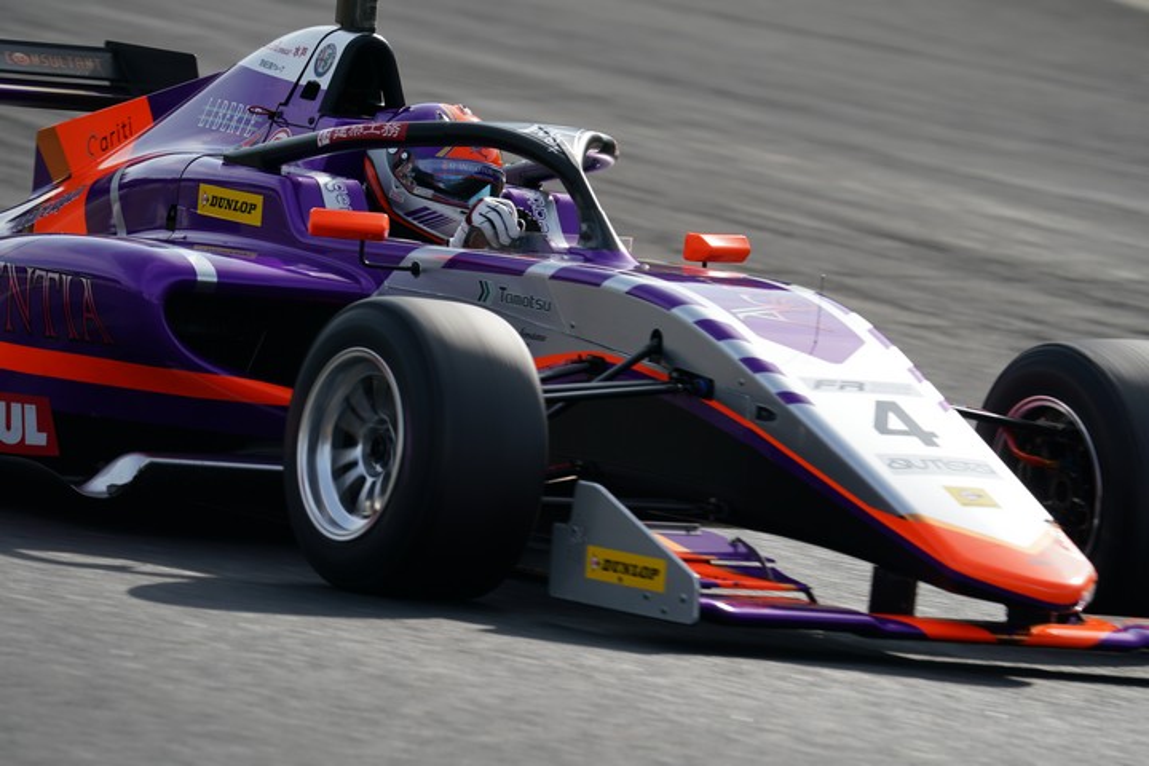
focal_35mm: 600
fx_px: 19149
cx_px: 574
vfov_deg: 2.3
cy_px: 383
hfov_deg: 3.4
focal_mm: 600
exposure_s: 1/320
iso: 200
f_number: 10
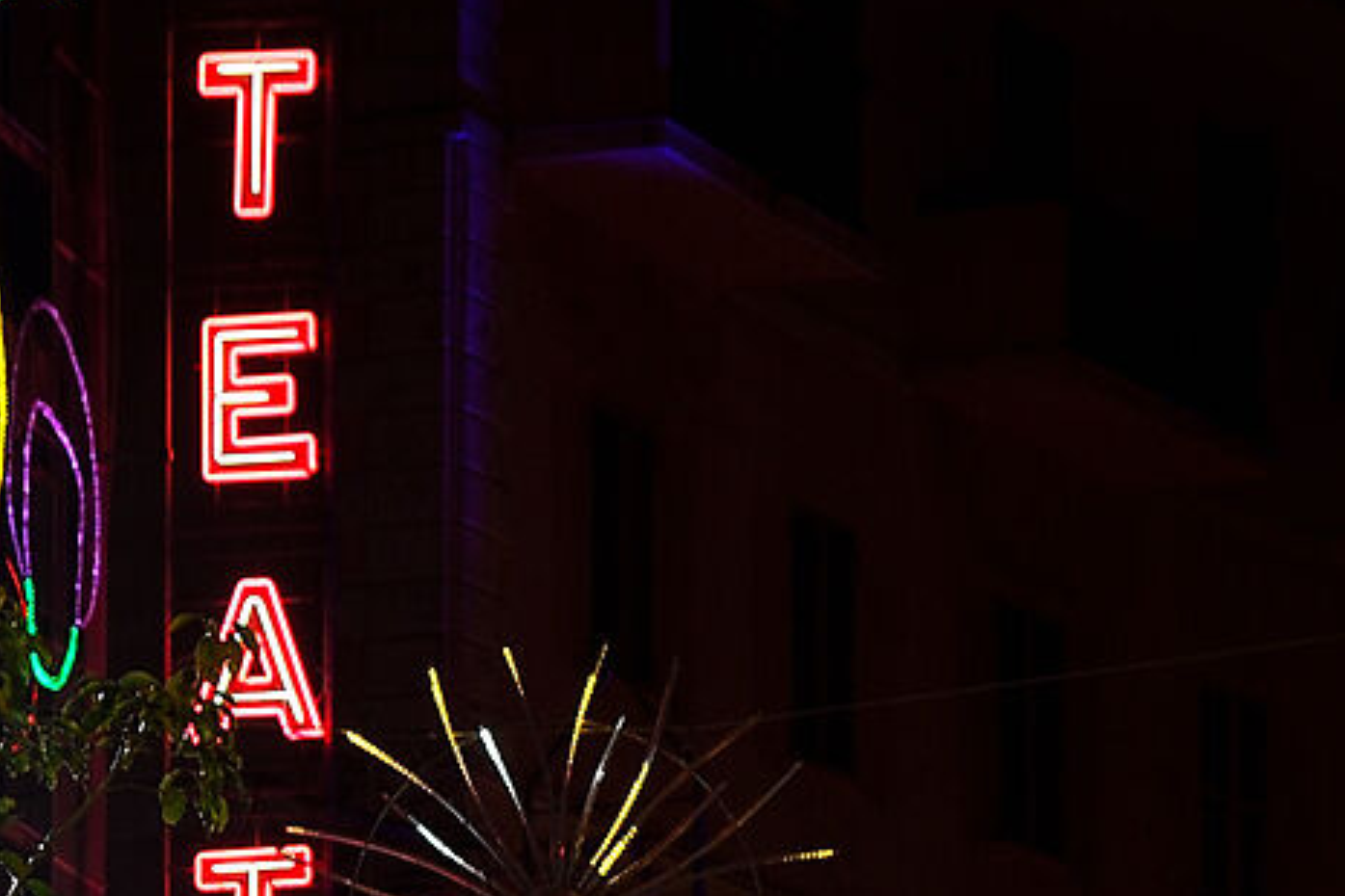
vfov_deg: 4.6
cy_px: 2067
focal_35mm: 294
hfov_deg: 7.0
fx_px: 10983
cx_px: 434
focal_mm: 38
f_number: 8
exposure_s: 1/10
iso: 100
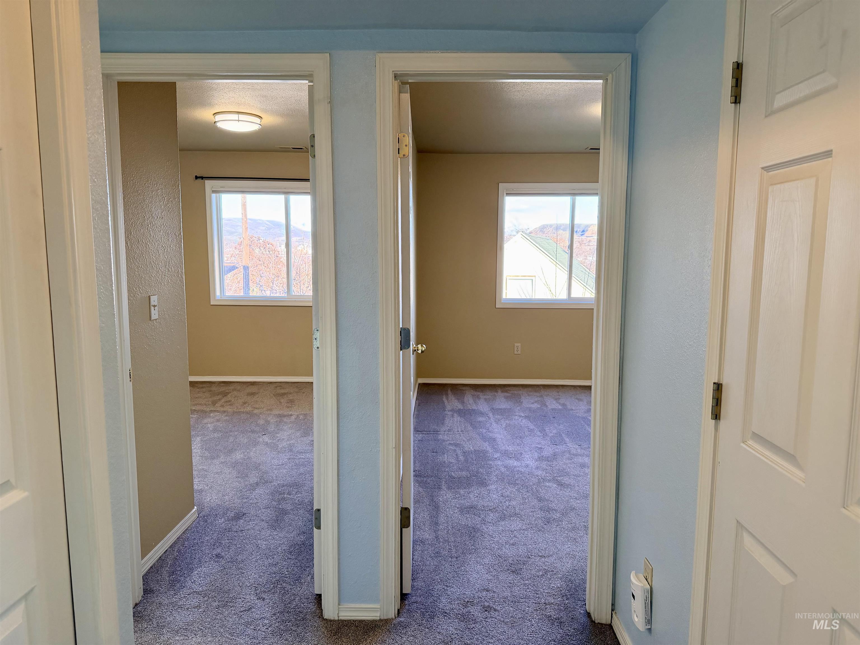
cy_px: 322
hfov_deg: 71.6
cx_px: 430
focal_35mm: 24
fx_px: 596
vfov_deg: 56.8
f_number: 1.78
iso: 200
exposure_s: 1/148
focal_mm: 6.76
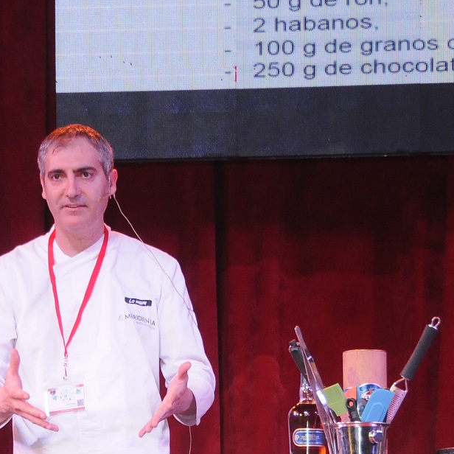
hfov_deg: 9.6
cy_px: 416
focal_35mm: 182
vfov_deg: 9.6
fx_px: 2701
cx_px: 142
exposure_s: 1/80
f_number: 5
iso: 1000
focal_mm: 44
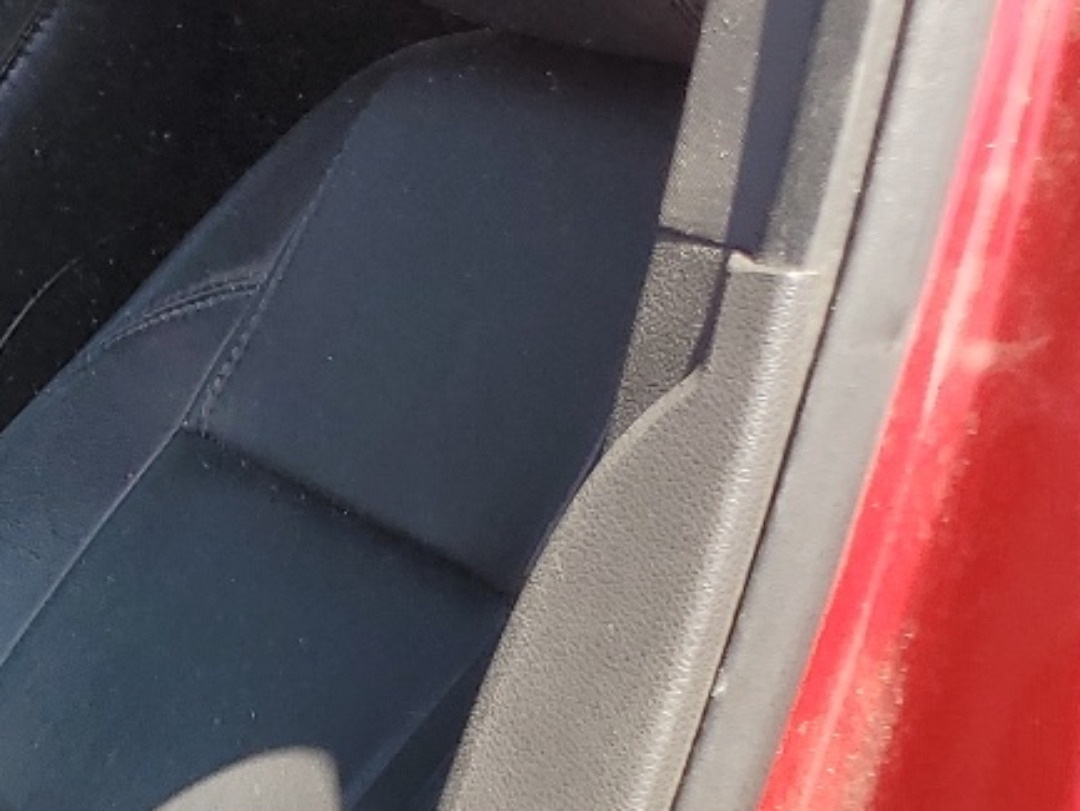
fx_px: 2996
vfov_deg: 15.2
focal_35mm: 96
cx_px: -723
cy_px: 796
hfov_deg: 17.5
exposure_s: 1/333
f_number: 1.5
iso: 50
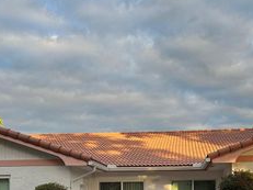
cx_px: 146
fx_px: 380
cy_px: 198
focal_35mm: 52
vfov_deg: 26.3
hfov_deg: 36.8
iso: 80
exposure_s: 1/594
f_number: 1.78
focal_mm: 6.86
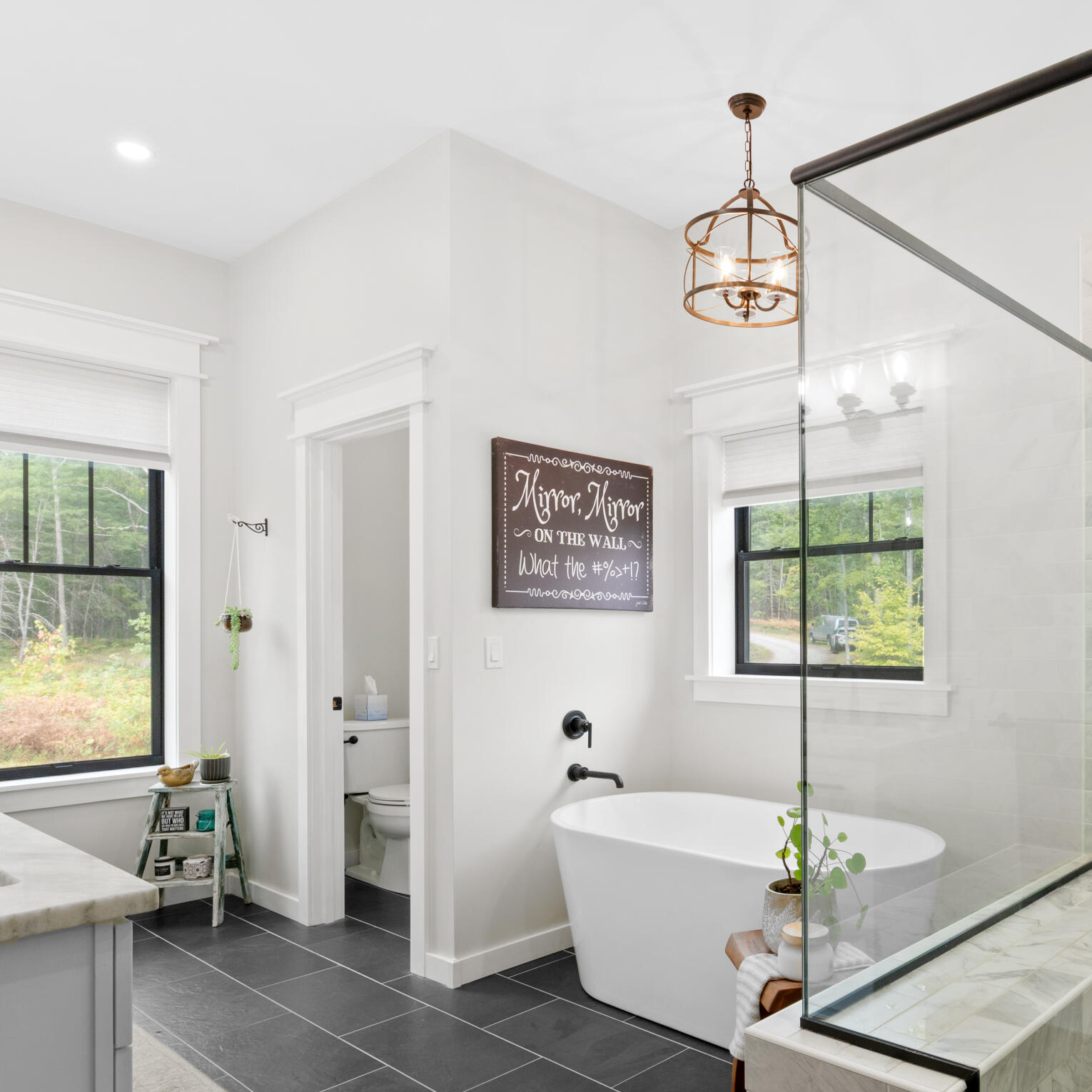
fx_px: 892
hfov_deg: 60.7
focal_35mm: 25
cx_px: 768
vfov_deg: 62.7
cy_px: 620
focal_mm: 15
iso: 320
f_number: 11
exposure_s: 1/4
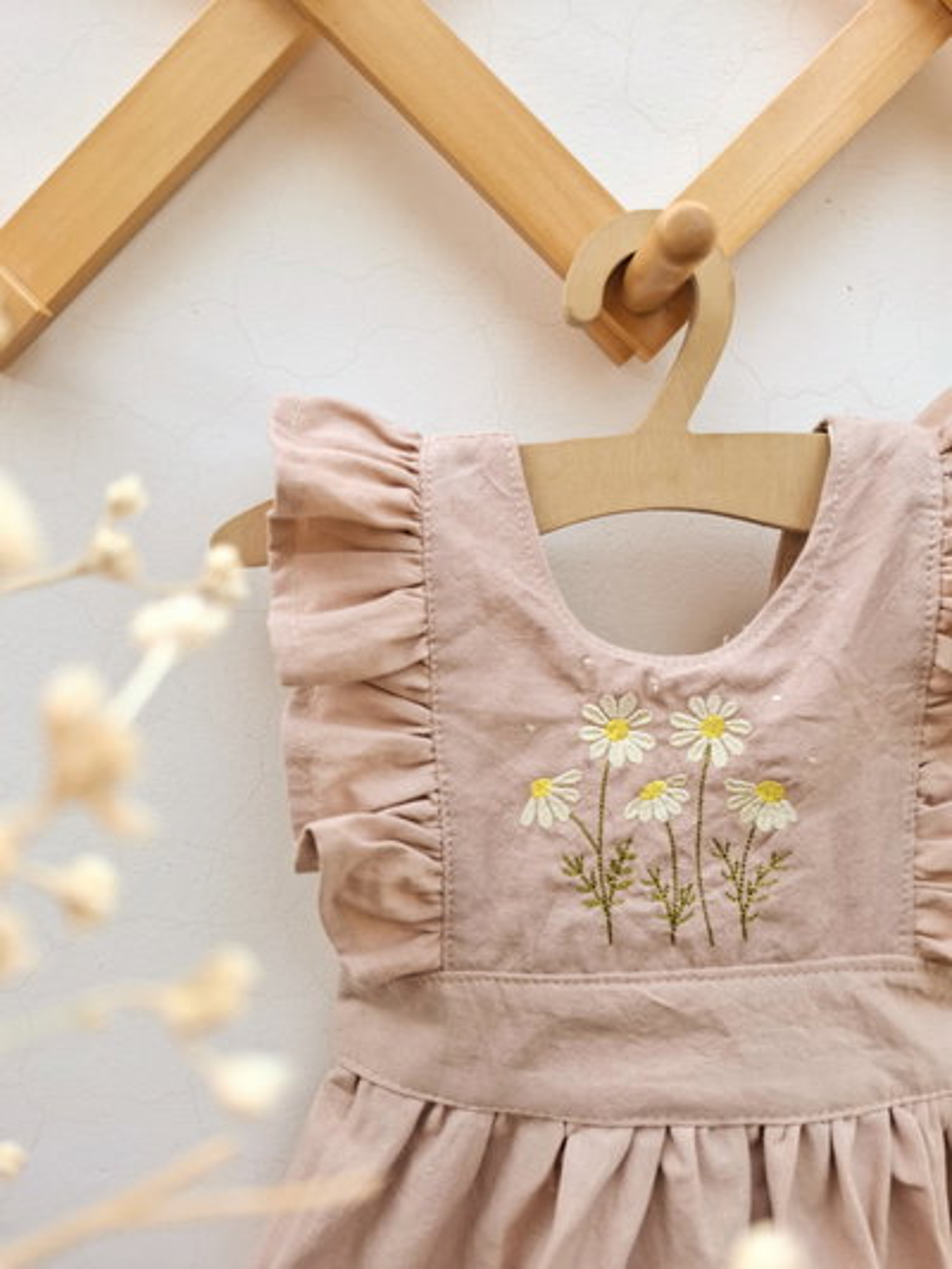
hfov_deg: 58.9
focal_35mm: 23
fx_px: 843
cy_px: 634
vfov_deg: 73.9
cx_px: 476
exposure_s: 1/227
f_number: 1.8
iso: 50
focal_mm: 5.54
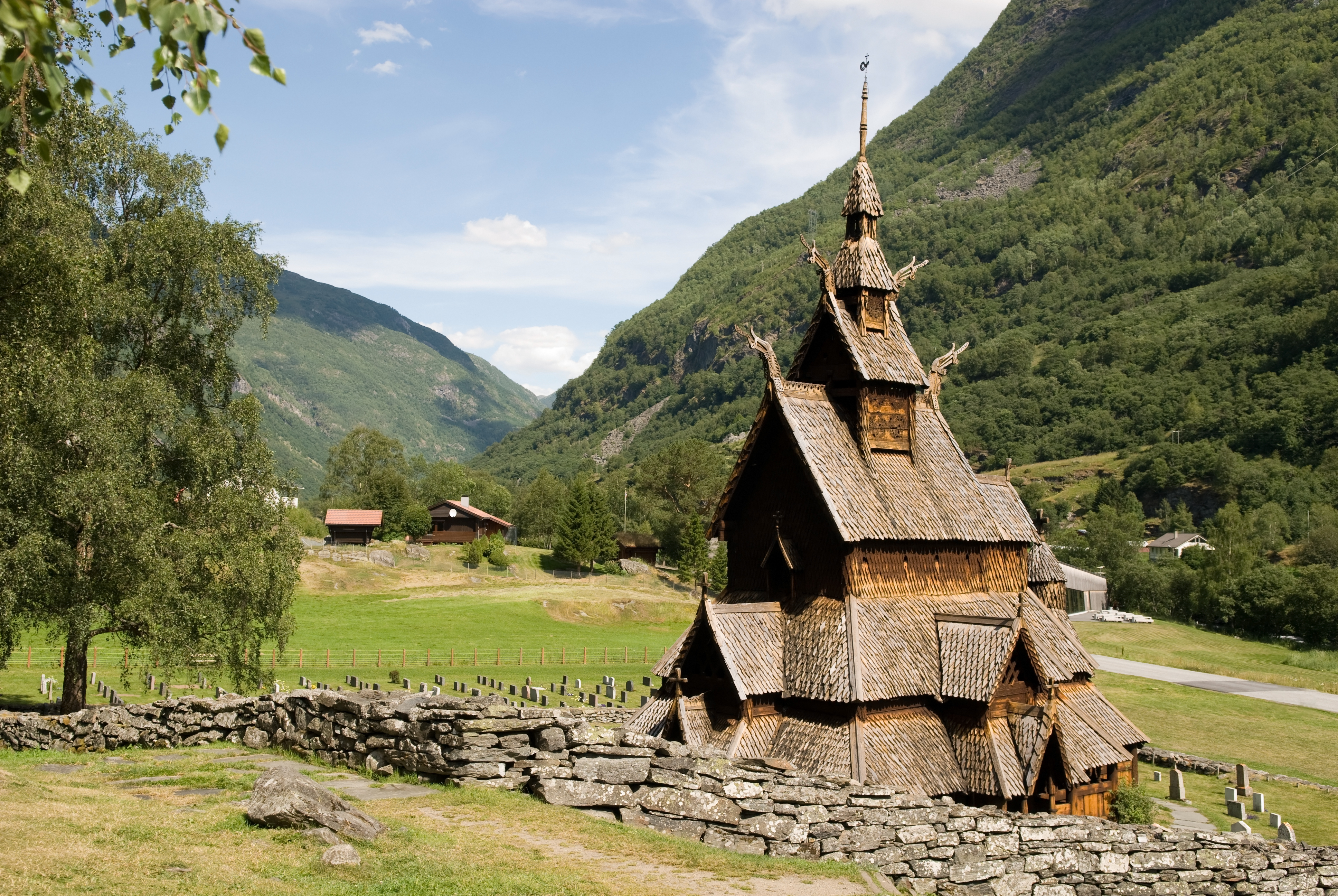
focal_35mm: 36
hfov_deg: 53.1
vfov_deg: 37.0
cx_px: 669
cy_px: 448
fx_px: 1340
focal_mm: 24
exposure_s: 1/200
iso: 100
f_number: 10
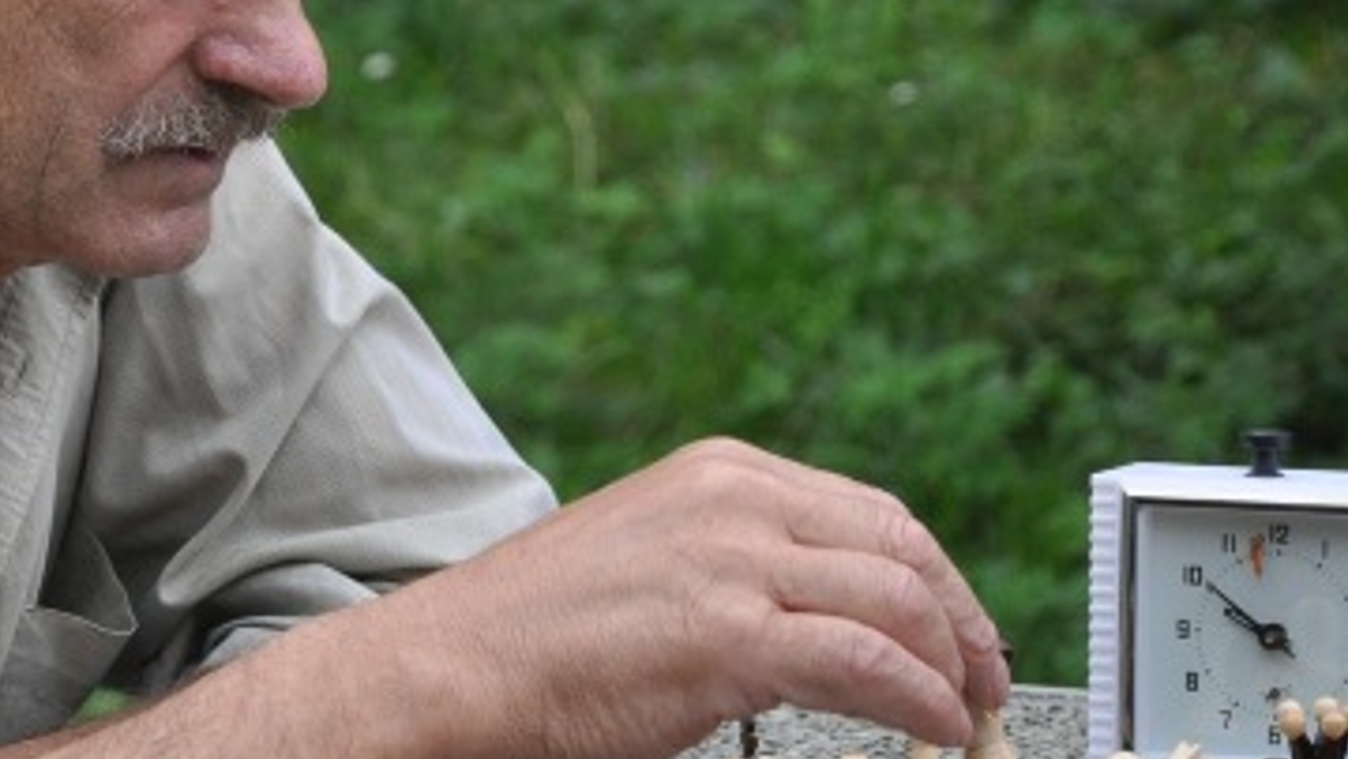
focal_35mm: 217
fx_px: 7757
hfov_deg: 9.9
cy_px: 385
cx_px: 353
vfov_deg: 5.6
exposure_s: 1/400
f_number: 5.6
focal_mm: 62
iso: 800
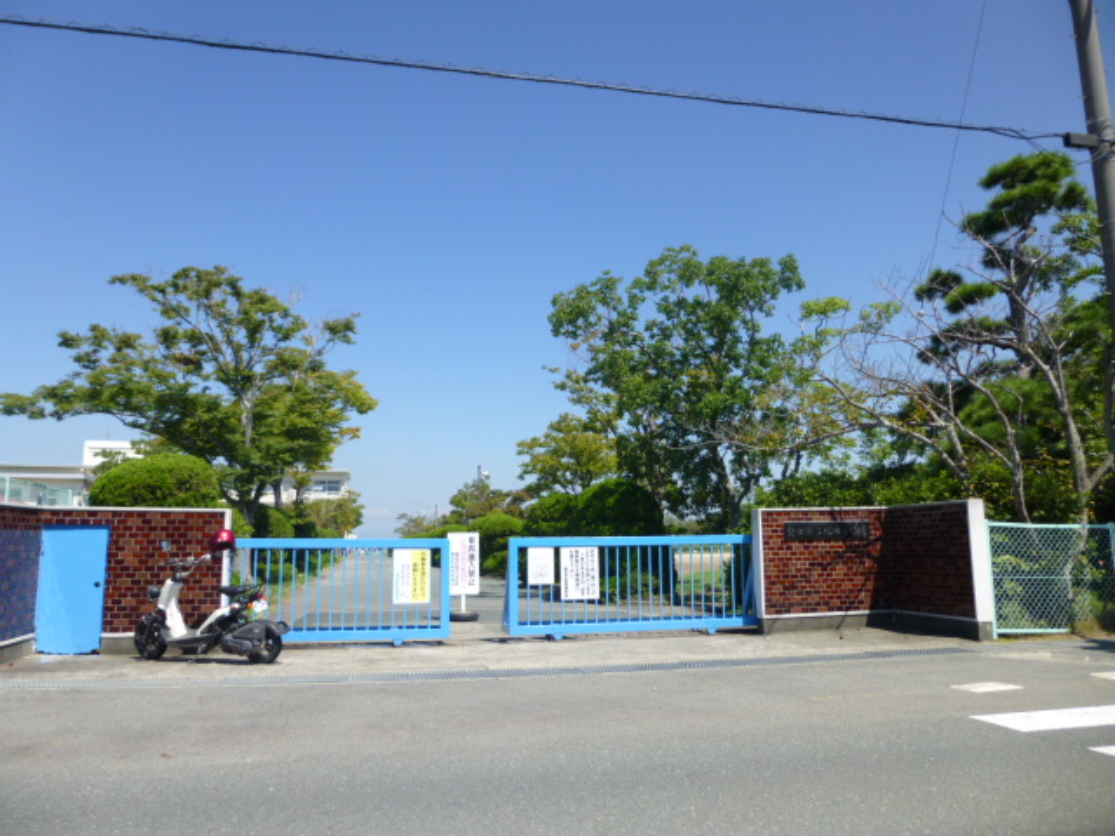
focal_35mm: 25
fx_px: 805
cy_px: 418
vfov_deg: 54.9
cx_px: 558
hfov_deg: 69.4
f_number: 3.1
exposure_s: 1/1300
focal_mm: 4.5
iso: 100
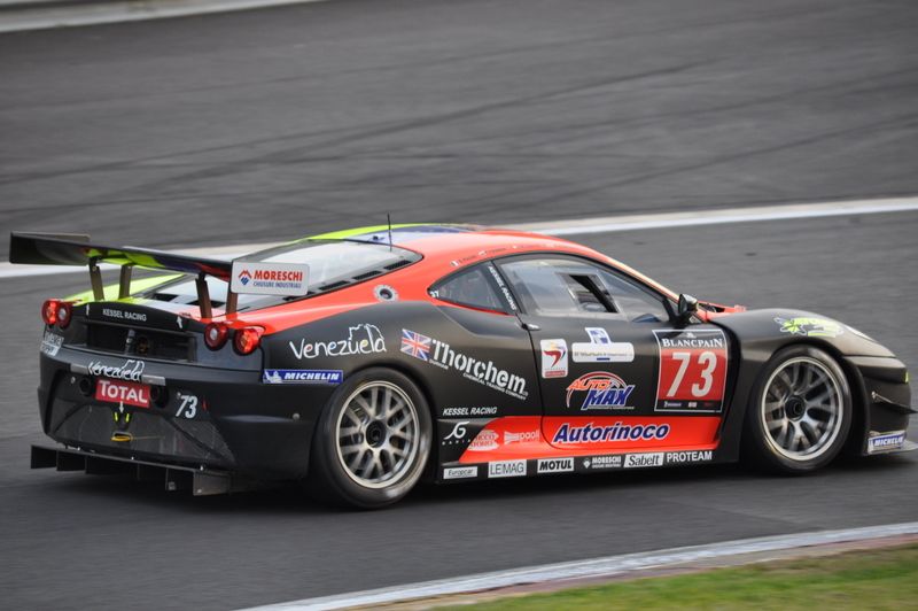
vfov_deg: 4.6
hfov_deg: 6.9
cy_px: 306
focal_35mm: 300
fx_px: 7644
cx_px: 459
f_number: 5
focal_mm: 200
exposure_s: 1/400
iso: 320
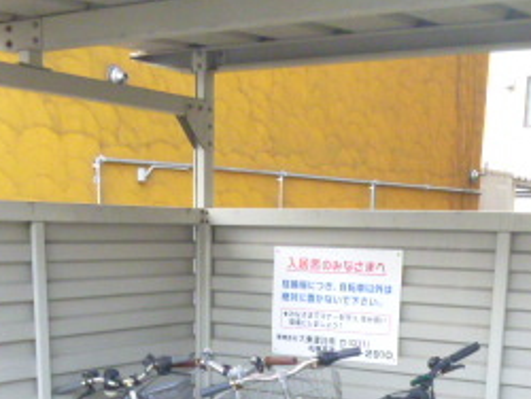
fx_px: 983
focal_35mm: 64
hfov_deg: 30.2
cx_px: 274
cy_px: 501
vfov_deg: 21.1
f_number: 3.9
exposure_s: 1/50
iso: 400
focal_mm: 4.5
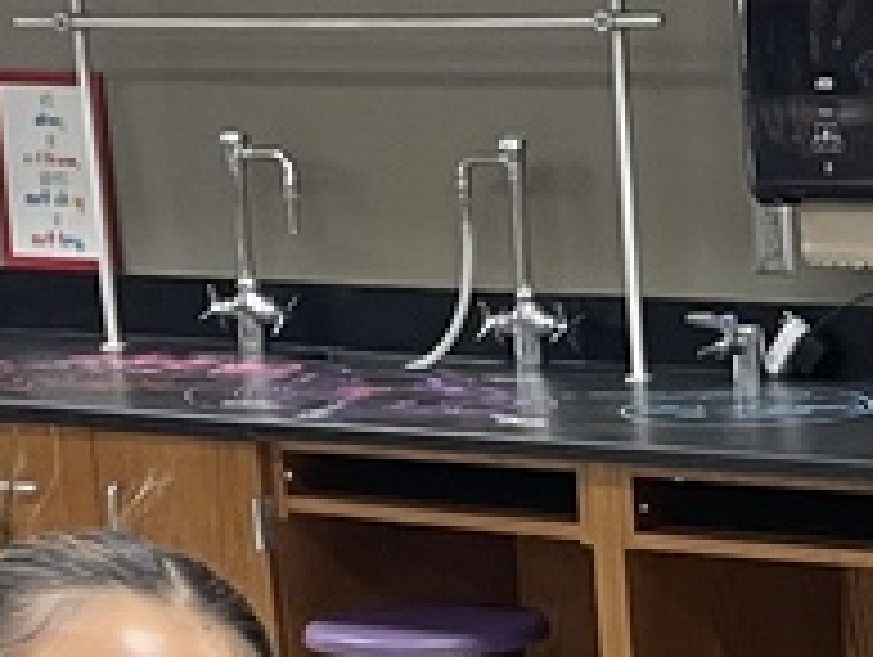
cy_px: 1206
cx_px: 1202
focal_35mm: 137
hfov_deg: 13.7
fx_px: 3459
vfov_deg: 10.2
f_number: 1.6
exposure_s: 1/60
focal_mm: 4.2
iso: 125
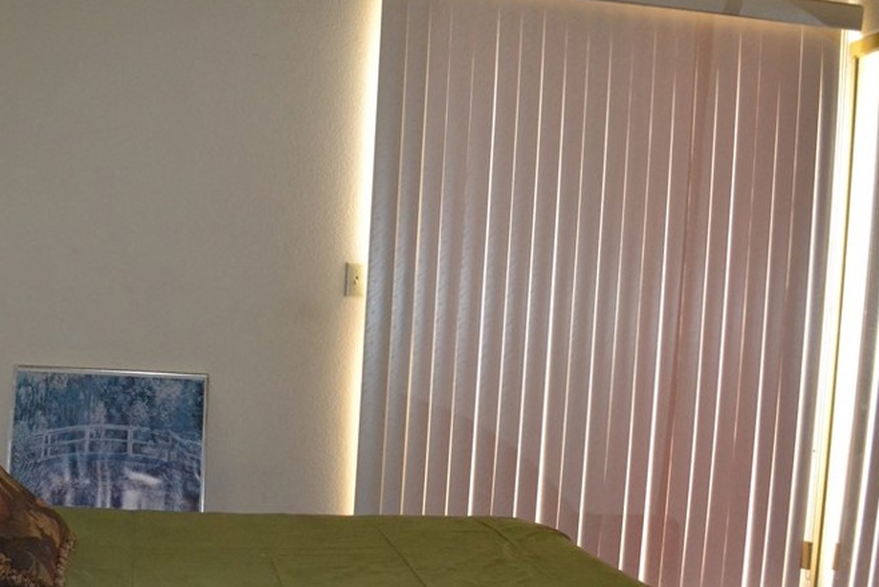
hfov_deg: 45.9
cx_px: 313
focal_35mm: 42
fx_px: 1026
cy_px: 360
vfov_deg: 31.8
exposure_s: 1/60
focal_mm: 18
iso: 2800
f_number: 3.5
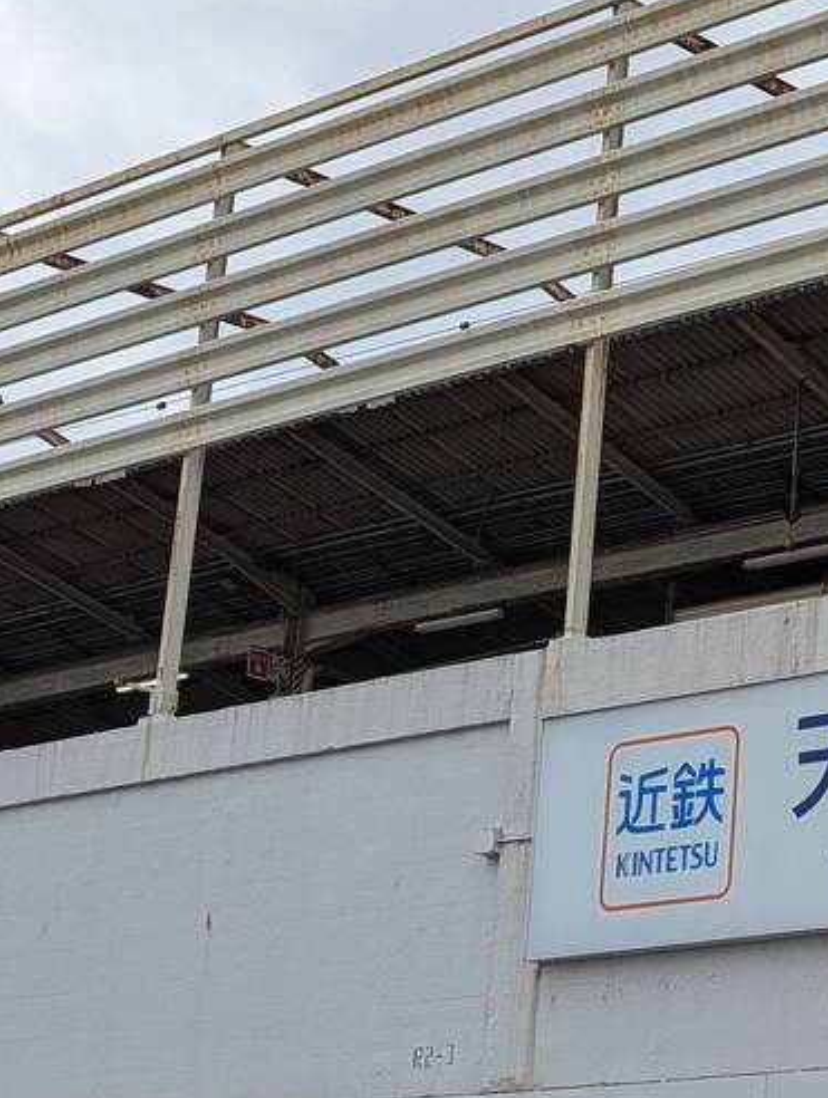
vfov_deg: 24.9
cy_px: 690
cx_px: 1128
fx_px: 2479
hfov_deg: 17.6
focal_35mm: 78
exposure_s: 1/499
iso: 22
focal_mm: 6.9
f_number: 1.68
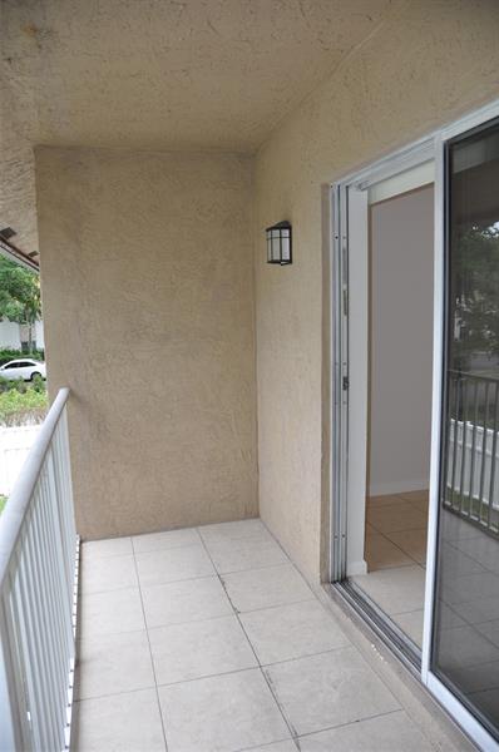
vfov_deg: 67.5
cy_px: 376
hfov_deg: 47.8
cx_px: 250
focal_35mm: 27
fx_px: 563
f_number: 3.5
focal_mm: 18
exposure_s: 1/125
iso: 400
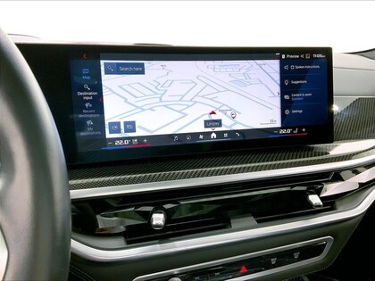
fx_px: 314
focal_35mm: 29
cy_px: 140
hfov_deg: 61.7
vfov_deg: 48.2
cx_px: 188
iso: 64
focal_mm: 3
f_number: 1.8
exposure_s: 1/122
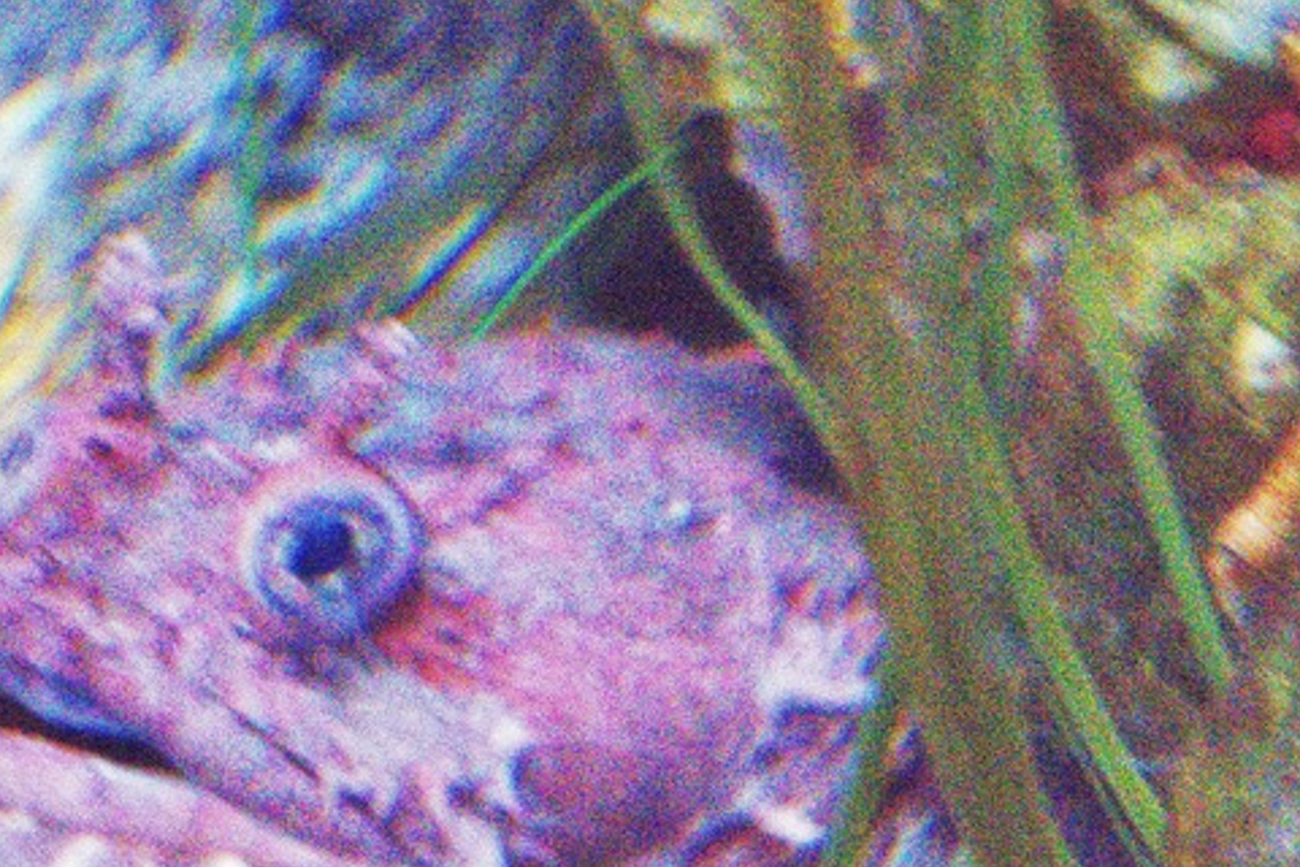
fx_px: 11555
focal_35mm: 320
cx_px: 826
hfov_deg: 6.4
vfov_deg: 4.3
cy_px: 1086
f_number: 4
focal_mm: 120
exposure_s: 1/200
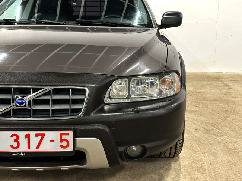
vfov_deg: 30.3
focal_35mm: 48
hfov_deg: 39.6
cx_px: 121
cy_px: 90
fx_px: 336
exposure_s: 1/35
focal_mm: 6.86
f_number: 1.8
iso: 250
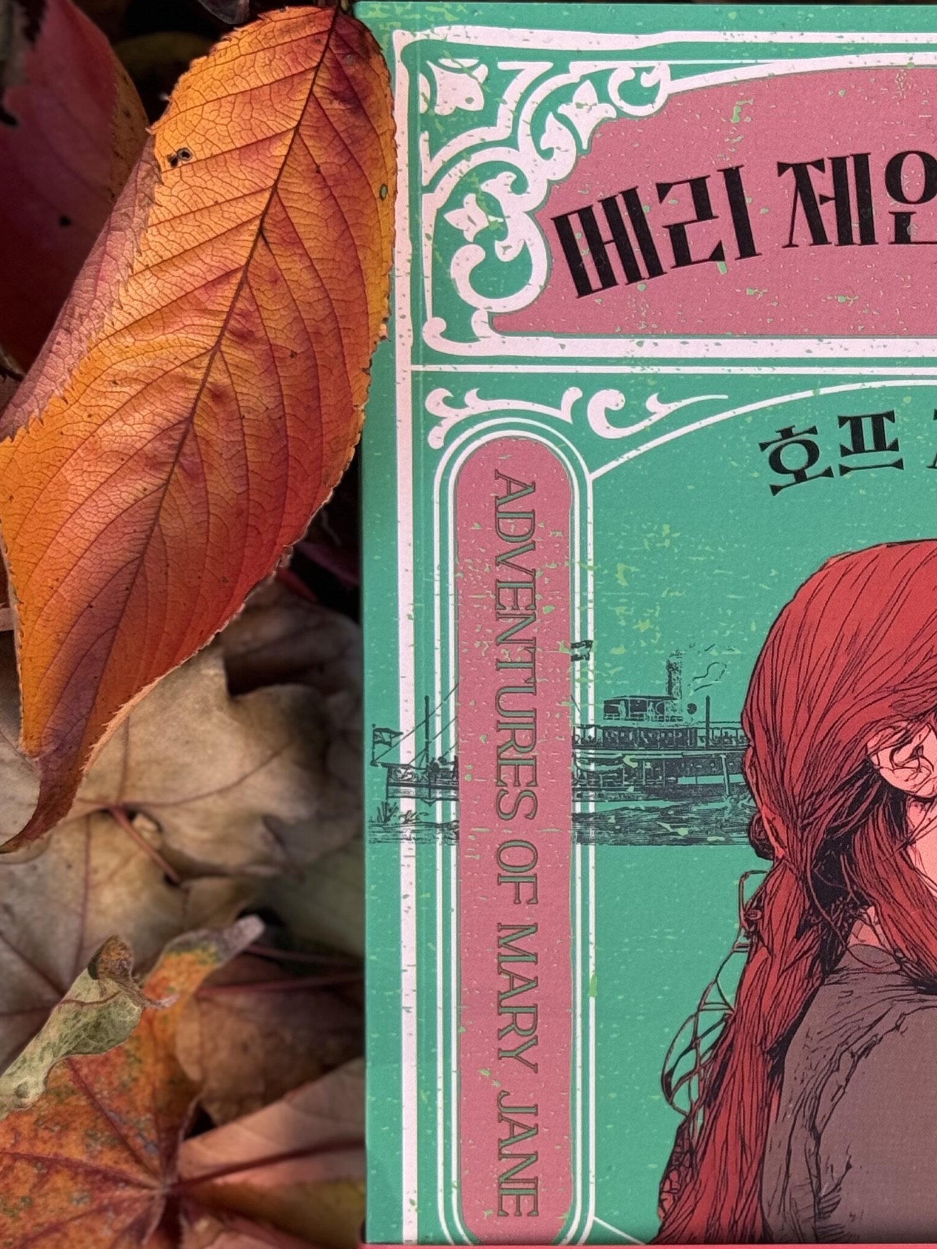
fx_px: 3393
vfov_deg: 20.8
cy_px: 773
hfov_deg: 15.5
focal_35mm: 94
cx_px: 901
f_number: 1.78
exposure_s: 1/222
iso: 64
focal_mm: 6.76
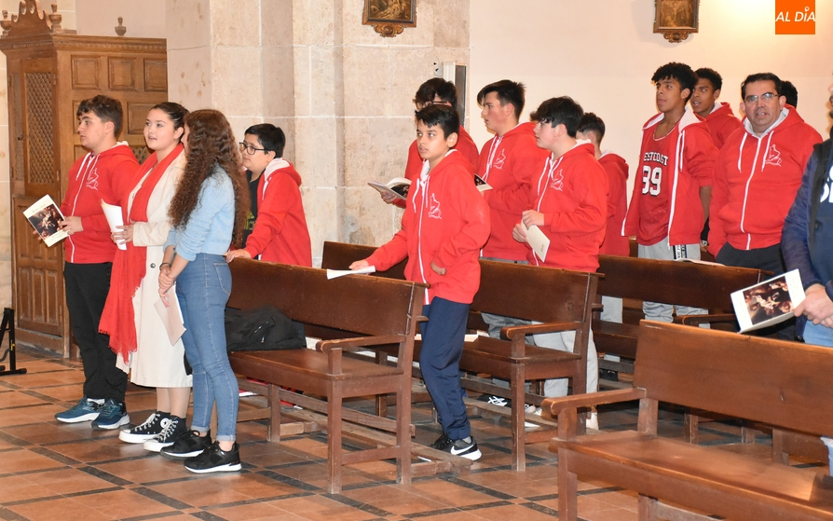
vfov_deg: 16.9
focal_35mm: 77
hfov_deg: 26.8
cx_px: 416
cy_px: 256
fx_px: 1748
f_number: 4.8
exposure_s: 1/60
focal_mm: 50
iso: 6400
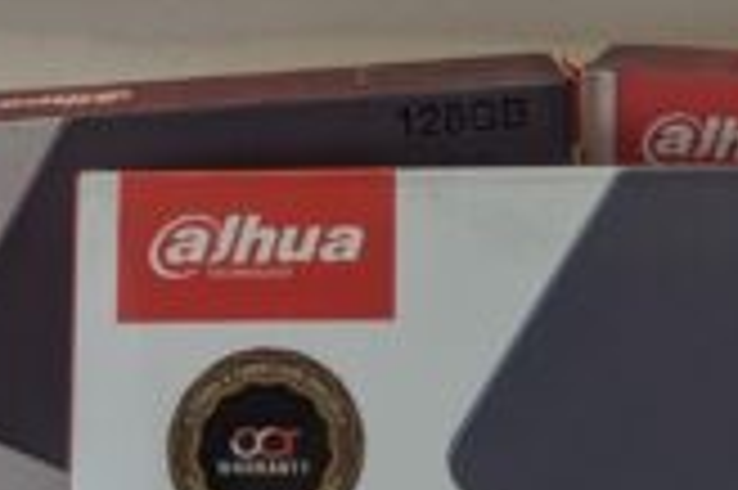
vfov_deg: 13.2
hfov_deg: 19.7
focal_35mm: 103
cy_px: 99
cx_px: 567
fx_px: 2109
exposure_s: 1/136
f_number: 1.73
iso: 40
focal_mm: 4.38
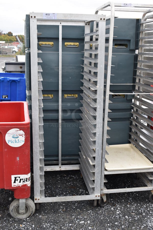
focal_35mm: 45
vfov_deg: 43.6
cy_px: 115
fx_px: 286
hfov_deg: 29.9
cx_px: 76
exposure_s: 1/250
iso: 200
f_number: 6.3
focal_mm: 30
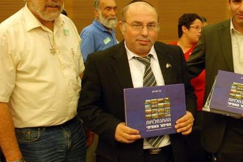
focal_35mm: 51
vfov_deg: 26.2
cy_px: 42
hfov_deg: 37.5
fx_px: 344
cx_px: 195
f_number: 3.5
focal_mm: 18
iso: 800
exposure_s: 1/40
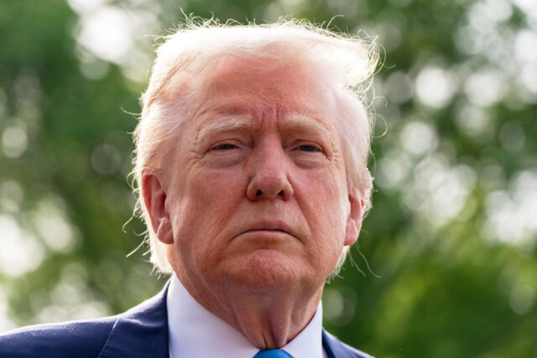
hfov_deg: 14.1
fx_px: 2178
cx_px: 268
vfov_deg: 9.4
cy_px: 179
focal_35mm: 146
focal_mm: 146
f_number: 5.6
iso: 500
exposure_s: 1/1000
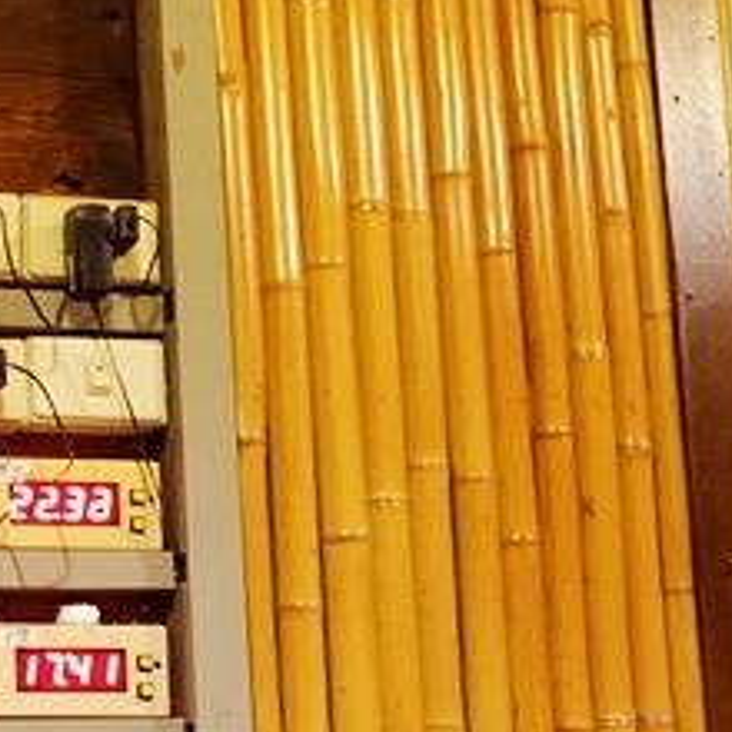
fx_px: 2584
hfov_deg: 15.6
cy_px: 631
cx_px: -116
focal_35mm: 108
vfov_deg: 16.0
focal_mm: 15.74
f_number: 2.8
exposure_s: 1/8
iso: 1600
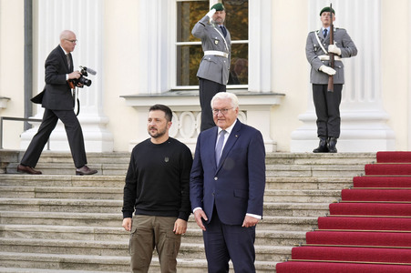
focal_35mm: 117
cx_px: 206
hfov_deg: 17.5
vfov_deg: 11.7
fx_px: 1335
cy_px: 136
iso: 400
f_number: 5
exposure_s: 1/250
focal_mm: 78
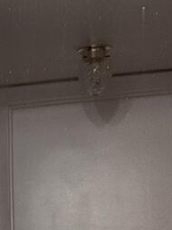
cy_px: 402
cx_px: -260
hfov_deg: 7.3
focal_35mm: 188
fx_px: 1247
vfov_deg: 10.0
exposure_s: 1/60
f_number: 1.78
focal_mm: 6.86
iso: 250
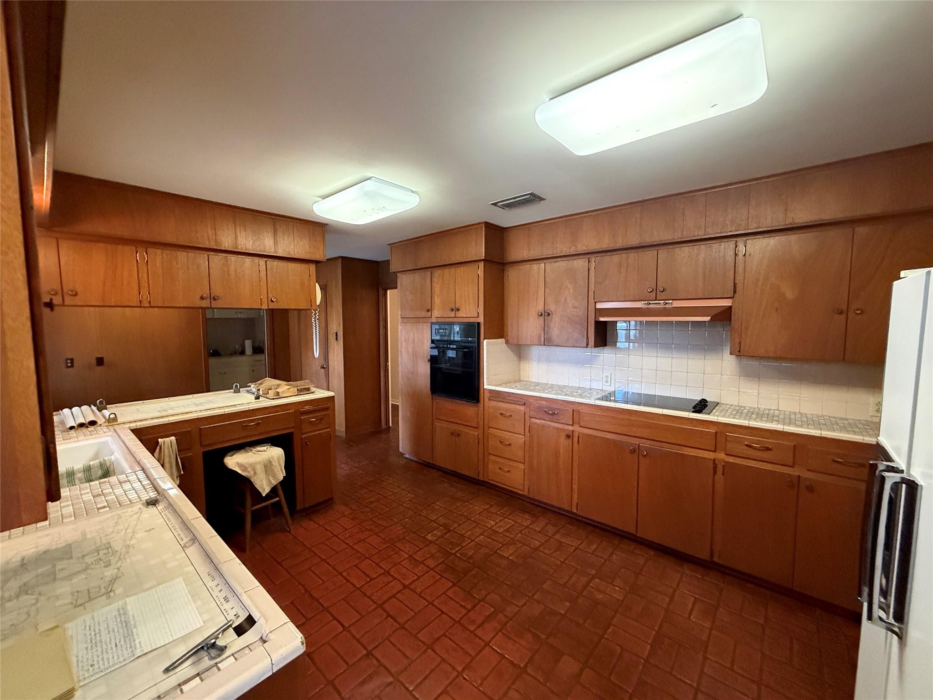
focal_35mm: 14
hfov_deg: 102.1
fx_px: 377
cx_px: 466
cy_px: 350
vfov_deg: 85.7
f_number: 2.2
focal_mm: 2.22
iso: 640
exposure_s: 1/60
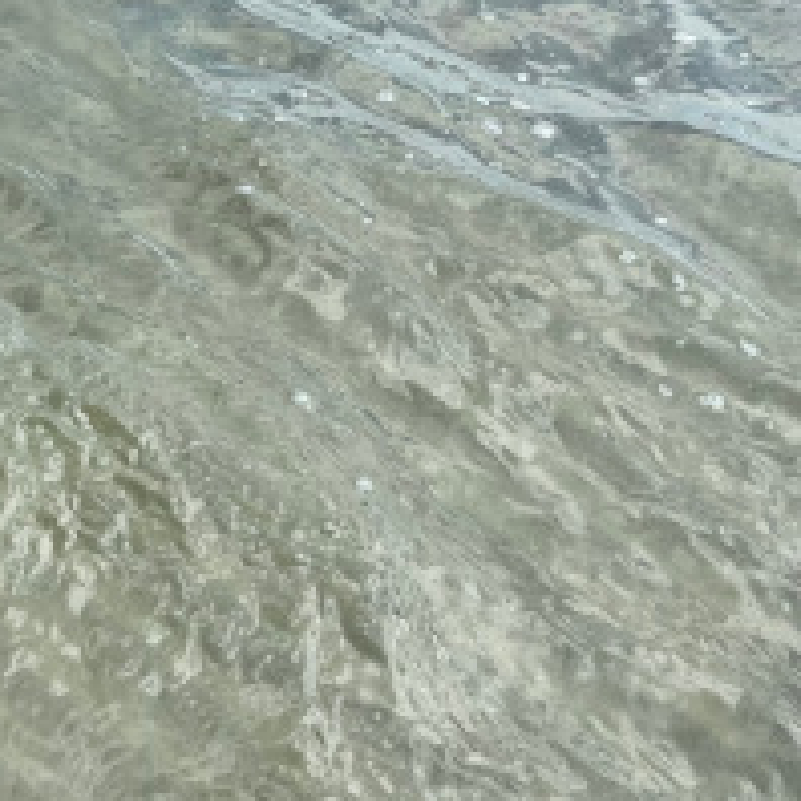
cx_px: -129
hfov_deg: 26.6
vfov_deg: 29.5
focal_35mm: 58
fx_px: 1518
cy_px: 354
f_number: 1.6
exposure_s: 1/1195
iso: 32
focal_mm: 4.2
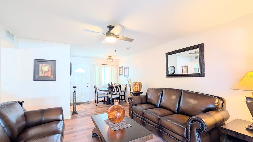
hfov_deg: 106.8
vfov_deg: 74.2
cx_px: 127
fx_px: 94
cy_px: 76
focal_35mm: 14
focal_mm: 2.02
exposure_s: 1/120
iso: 156
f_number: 1.7
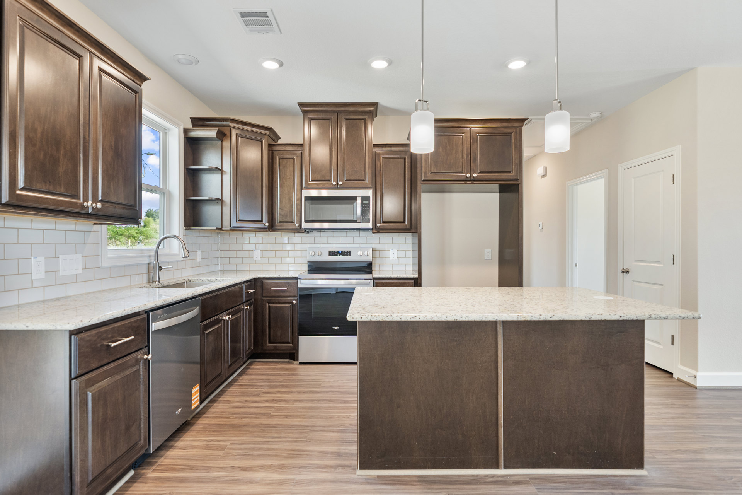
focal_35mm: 18
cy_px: 248
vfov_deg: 67.4
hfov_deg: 90.0
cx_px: 371
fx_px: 371
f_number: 2.8
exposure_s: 1/30
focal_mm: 12
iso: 500
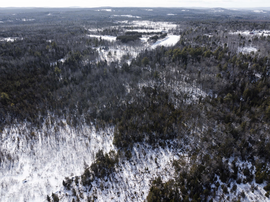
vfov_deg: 56.8
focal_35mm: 24
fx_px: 187
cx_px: 135
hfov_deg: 71.6
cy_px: 101
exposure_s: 1/1000
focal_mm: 12.29
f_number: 4
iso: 100
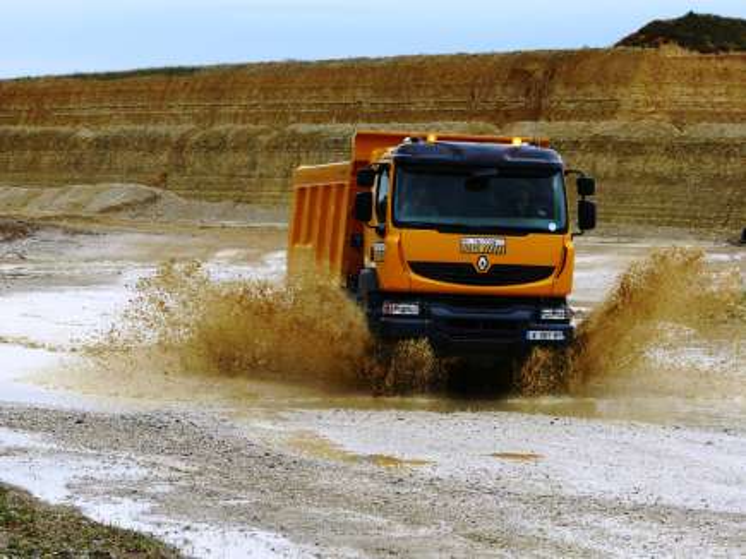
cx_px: 373
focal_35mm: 164
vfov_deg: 9.0
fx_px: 3533
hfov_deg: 12.1
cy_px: 280
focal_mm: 27
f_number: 5.6
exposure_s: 1/320
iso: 100
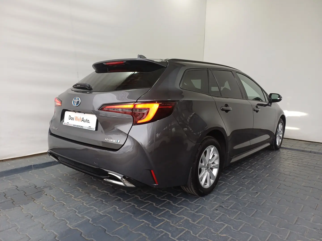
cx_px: 161
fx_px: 233
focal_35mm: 25
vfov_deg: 54.9
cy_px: 120
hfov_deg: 69.4
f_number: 1.8
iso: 80
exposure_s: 1/100
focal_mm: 4.65
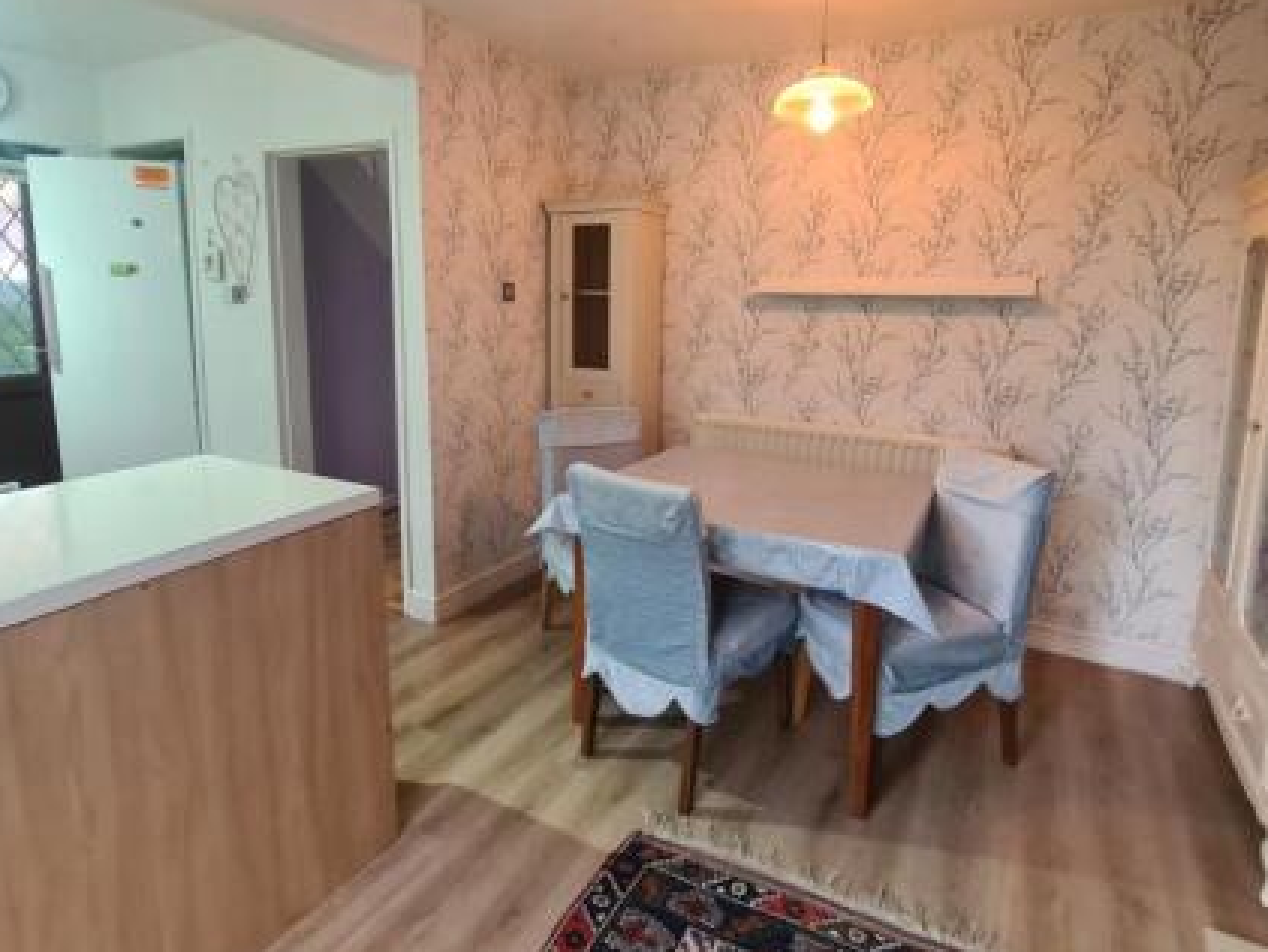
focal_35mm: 18
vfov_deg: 70.9
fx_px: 660
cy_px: 384
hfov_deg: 87.7
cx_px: 652
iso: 320
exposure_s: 1/50
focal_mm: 2.2
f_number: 2.2
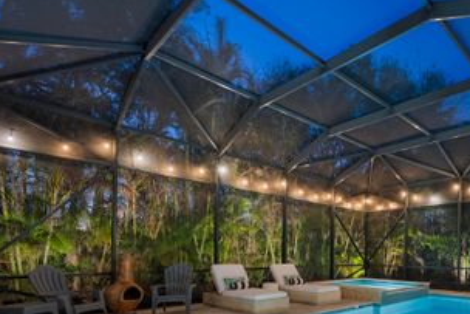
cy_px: 251
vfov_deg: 51.7
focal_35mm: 23
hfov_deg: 71.2
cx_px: 349
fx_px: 300
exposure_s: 1
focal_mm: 14
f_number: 5.6
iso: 1000
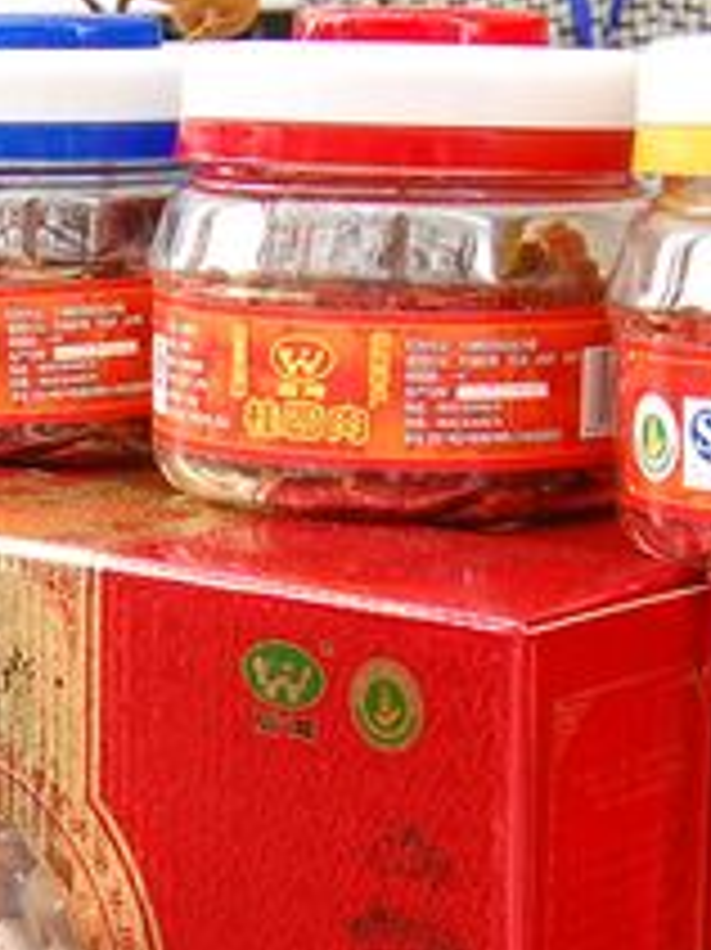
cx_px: 117
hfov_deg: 14.1
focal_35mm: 104
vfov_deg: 18.6
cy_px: 891
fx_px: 2846
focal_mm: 19
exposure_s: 1/125
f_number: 5.6
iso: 400
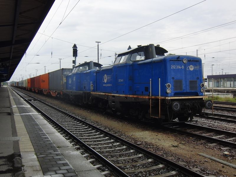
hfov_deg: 46.8
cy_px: 88
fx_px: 273
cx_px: 118
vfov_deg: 36.0
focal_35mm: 40
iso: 100
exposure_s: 1/500
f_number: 3.8
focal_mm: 7.1
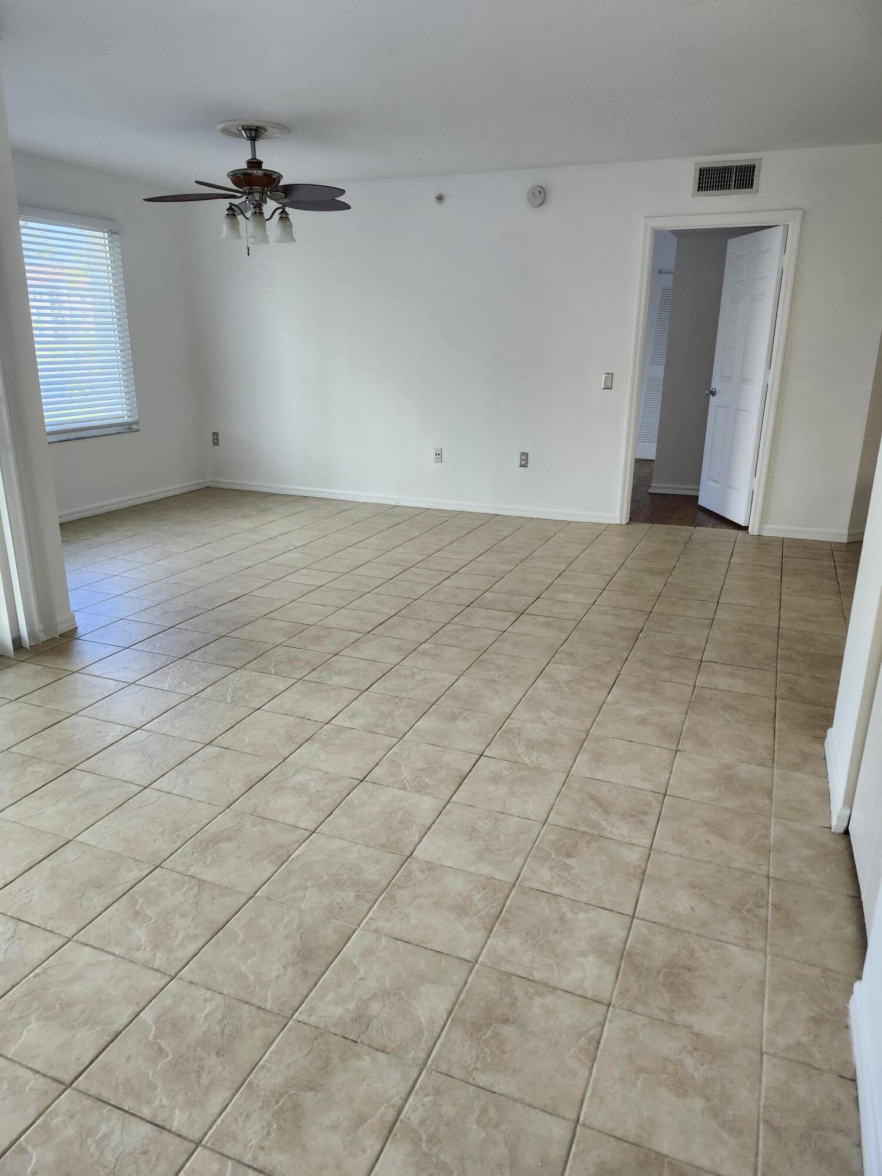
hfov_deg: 58.9
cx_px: 441
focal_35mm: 23
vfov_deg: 73.9
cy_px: 588
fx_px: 781
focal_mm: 5.54
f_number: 1.8
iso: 200
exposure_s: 1/180
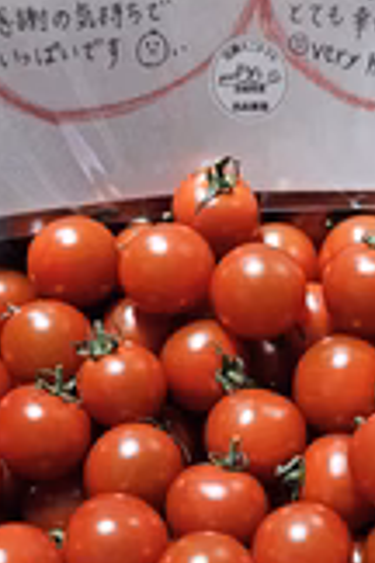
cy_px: 396
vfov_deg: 33.5
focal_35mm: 59
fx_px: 922
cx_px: 271
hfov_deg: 22.8
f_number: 1.8
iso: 500
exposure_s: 1/100
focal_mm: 5.4
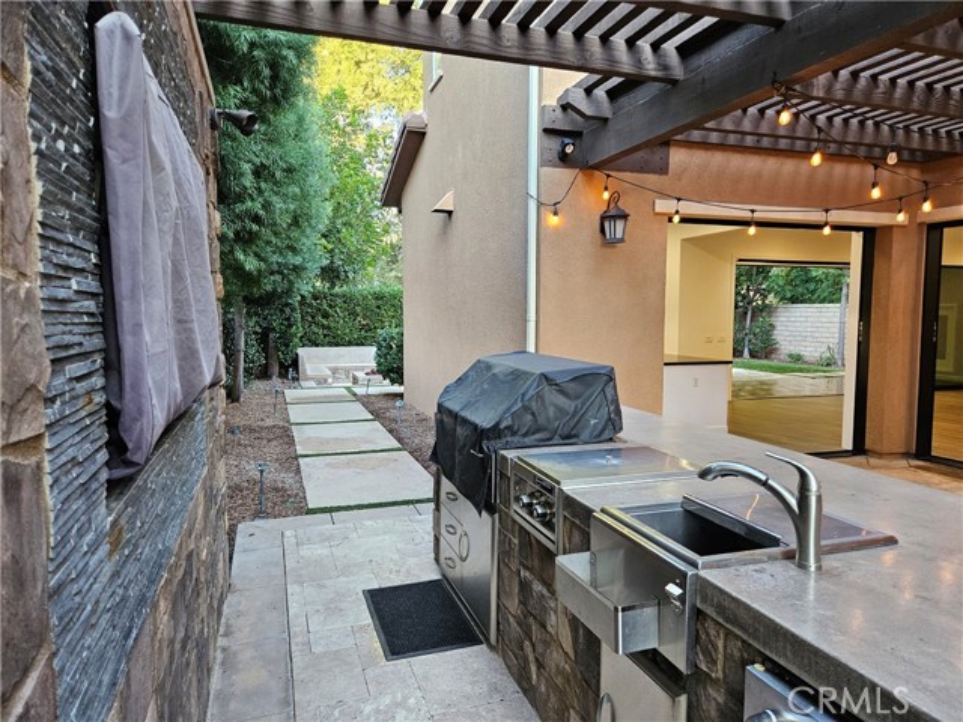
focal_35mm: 23
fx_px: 640
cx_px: 482
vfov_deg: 58.9
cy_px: 361
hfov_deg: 73.9
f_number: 1.8
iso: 250
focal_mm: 5.4
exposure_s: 1/120
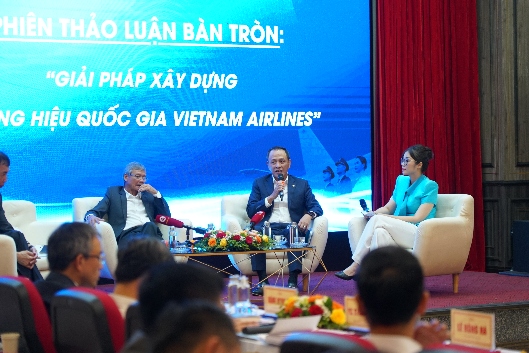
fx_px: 1544
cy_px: 176
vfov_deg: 13.1
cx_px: 264
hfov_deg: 19.4
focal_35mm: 105
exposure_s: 1/100
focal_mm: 105
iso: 2000
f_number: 4
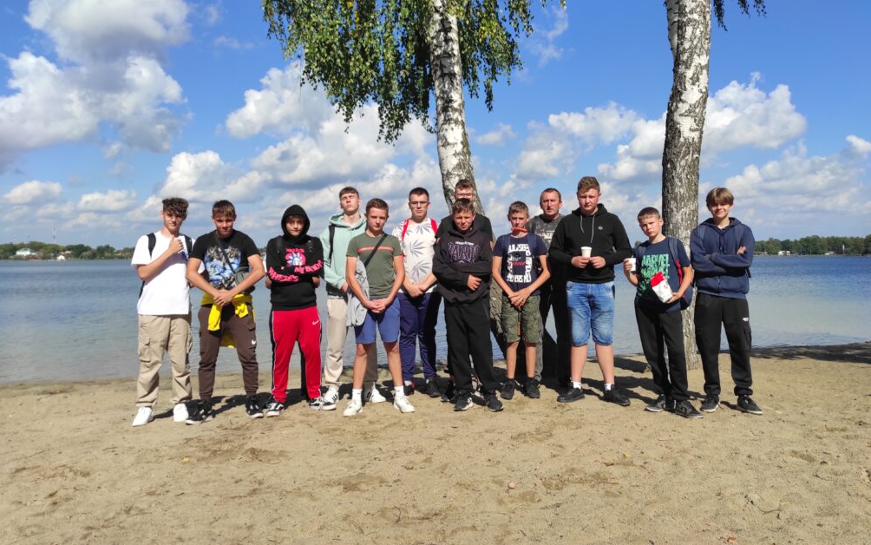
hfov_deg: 68.4
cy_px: 218
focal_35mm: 27
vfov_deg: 45.8
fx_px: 641
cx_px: 433
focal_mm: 5.43
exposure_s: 1/2097
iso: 100
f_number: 1.89
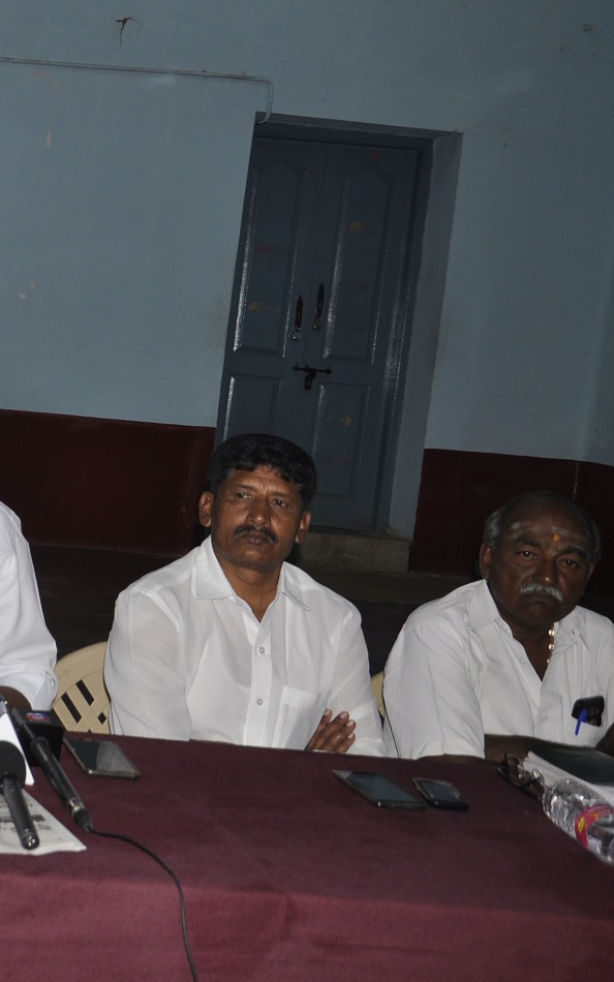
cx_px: -208
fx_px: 1659
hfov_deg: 19.2
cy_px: 456
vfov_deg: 33.0
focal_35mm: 62
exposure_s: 1/125
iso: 320
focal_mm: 24
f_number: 5
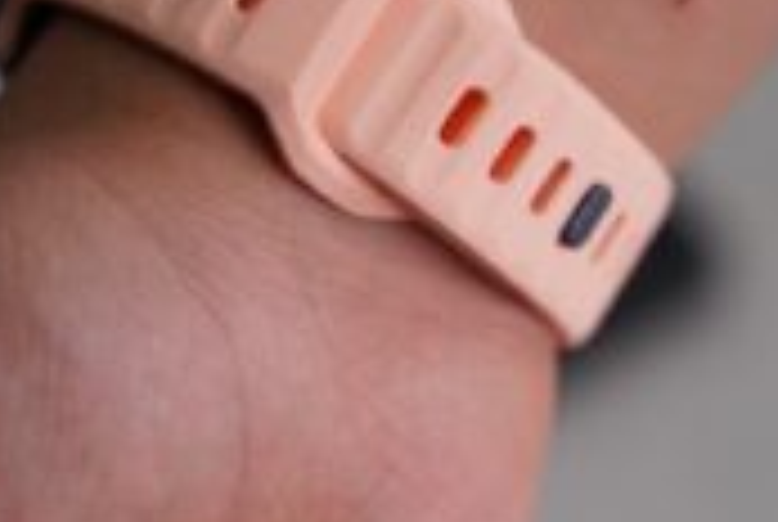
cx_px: 333
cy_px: 209
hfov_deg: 13.1
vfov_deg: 8.8
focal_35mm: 157
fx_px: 3399
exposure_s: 1/80
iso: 250
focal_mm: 68
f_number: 4
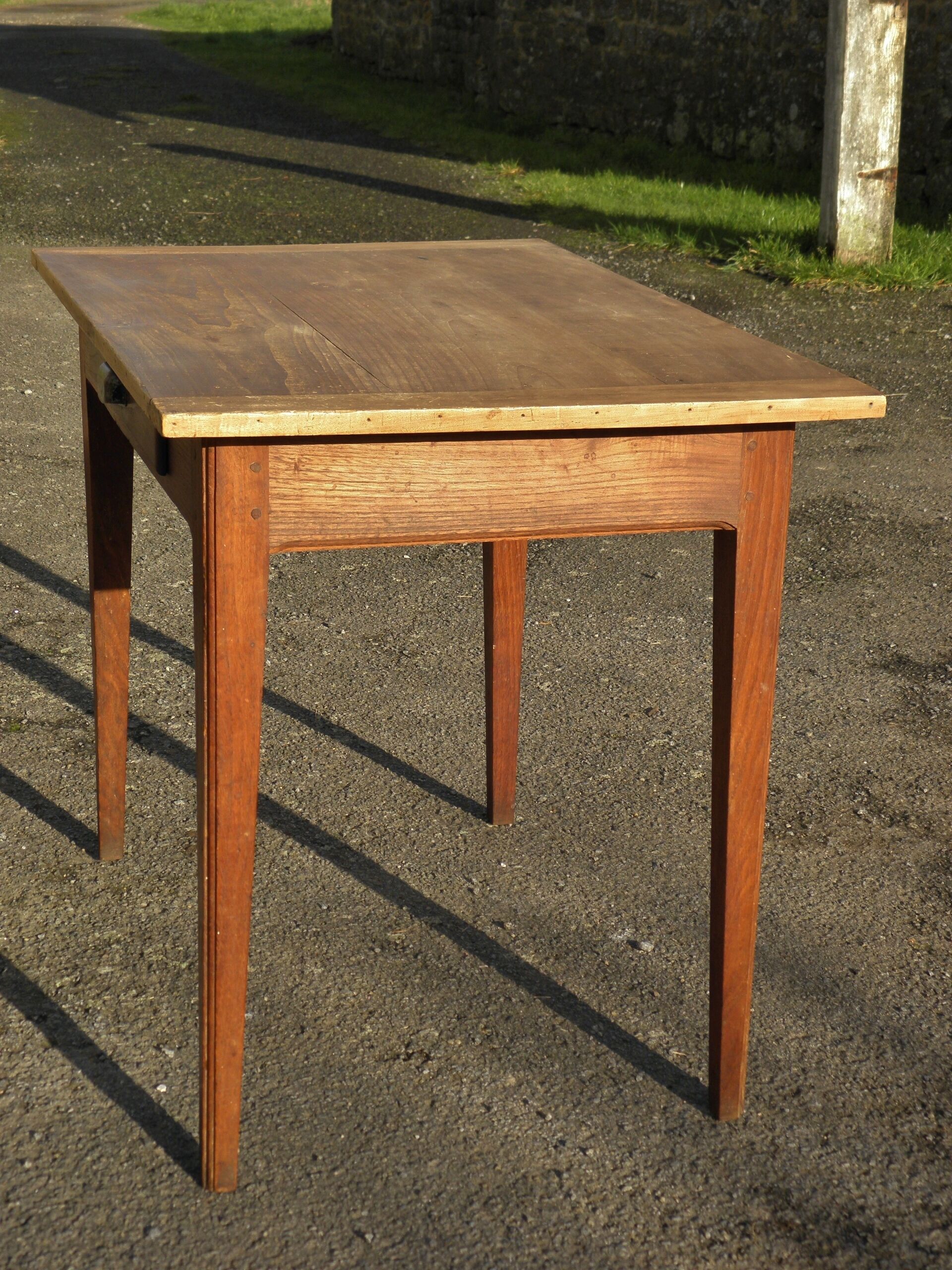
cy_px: 635
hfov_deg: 24.8
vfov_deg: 32.7
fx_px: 2163
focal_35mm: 59
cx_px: 476
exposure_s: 1/320
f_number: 4.1
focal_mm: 10.6
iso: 100
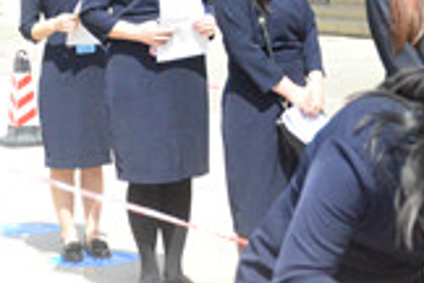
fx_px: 2037
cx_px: 120
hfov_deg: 11.9
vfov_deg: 7.9
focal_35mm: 173
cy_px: 102
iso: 4500
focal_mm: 34
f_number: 4.2
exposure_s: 1/8000
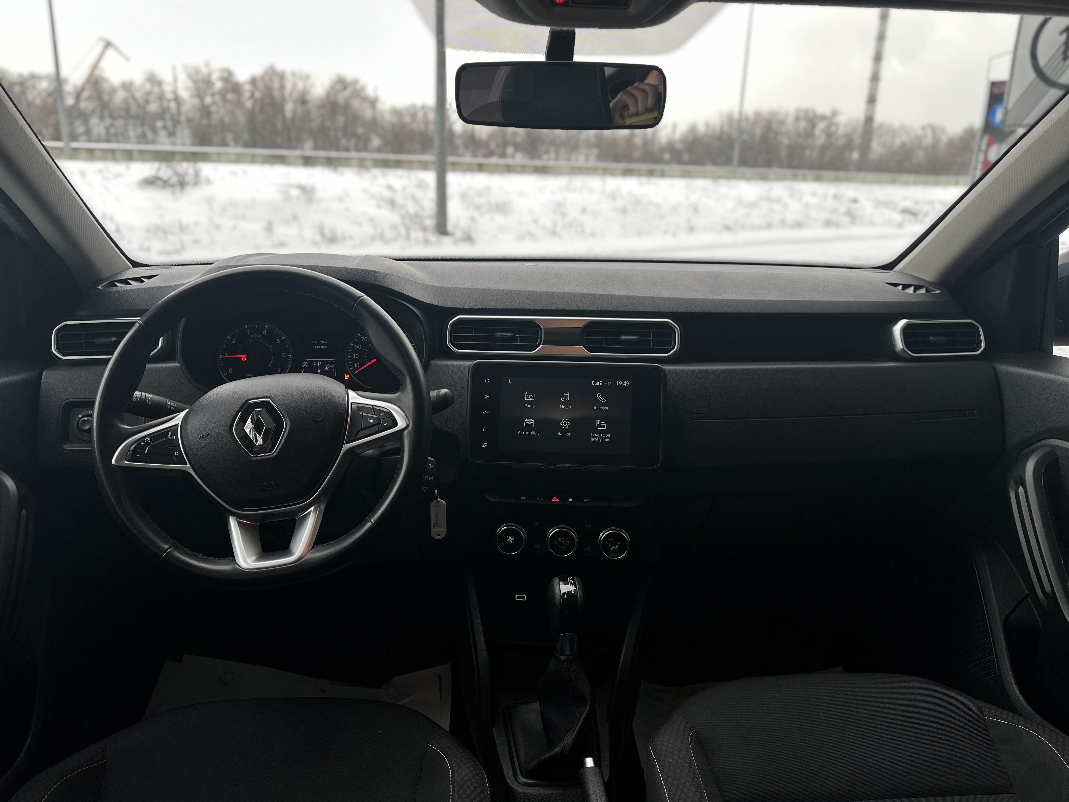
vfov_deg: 56.8
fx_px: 741
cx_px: 534
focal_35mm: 24
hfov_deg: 71.6
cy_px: 401
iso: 160
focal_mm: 6.86
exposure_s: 1/121
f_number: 1.78
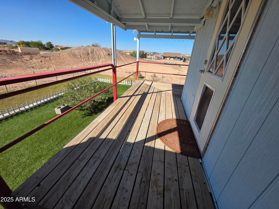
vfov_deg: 89.9
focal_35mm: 13
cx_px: 140
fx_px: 105
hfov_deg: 106.2
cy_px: 104
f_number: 1.9
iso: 40
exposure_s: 1/1884
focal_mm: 2.2
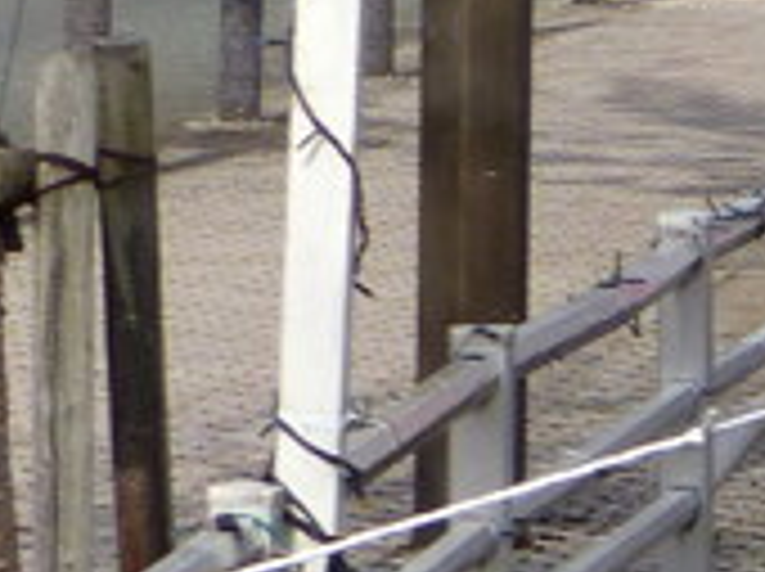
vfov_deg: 2.5
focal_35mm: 585
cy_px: -640
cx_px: 2187
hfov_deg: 3.3
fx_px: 12910
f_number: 4
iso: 100
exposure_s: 1/640
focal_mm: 17.4
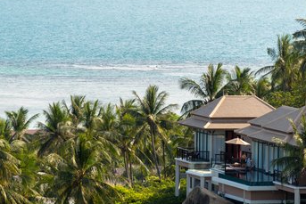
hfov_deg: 7.4
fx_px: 2381
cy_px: 120
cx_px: 171
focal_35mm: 280
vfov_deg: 4.9
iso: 50
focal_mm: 200
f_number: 5
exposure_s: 1/60
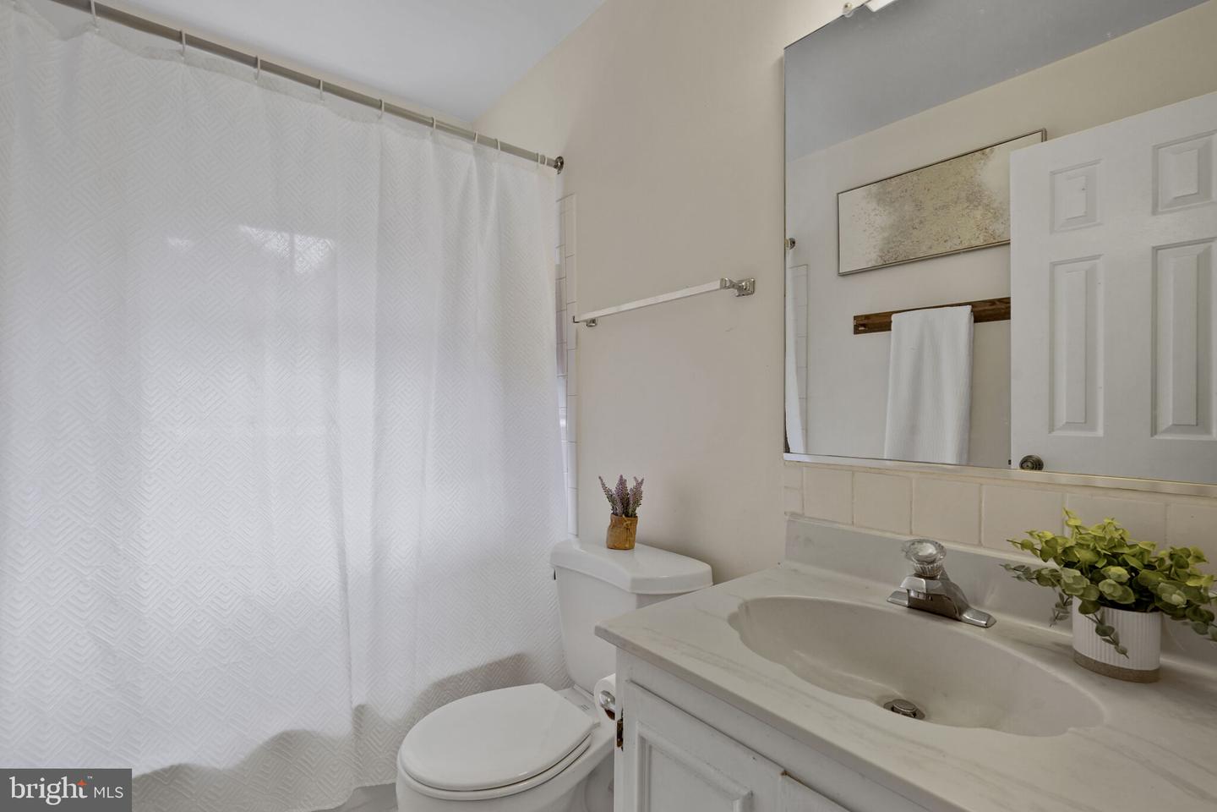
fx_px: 541
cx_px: 608
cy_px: 406
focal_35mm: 16
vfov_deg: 73.7
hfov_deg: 96.7
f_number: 9
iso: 800
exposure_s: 1/80
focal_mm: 16
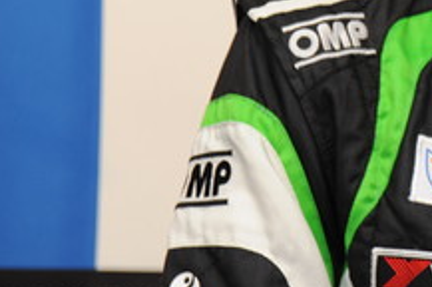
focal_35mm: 665
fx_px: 7968
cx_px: 524
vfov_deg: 2.1
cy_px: -54
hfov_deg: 3.1
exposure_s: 1/60
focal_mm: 200
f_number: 6.7
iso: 800
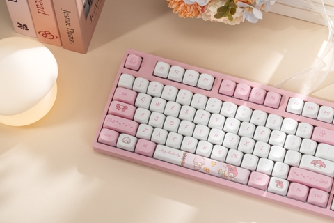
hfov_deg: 19.5
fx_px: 974
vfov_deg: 13.0
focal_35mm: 105
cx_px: 167
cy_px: 112
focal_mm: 70
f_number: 8
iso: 640
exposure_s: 1/160
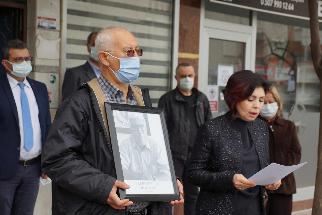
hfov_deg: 24.6
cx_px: 161
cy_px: 108
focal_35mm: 82
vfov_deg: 16.6
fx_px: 738
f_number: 6.3
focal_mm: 55
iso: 100
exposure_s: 1/160
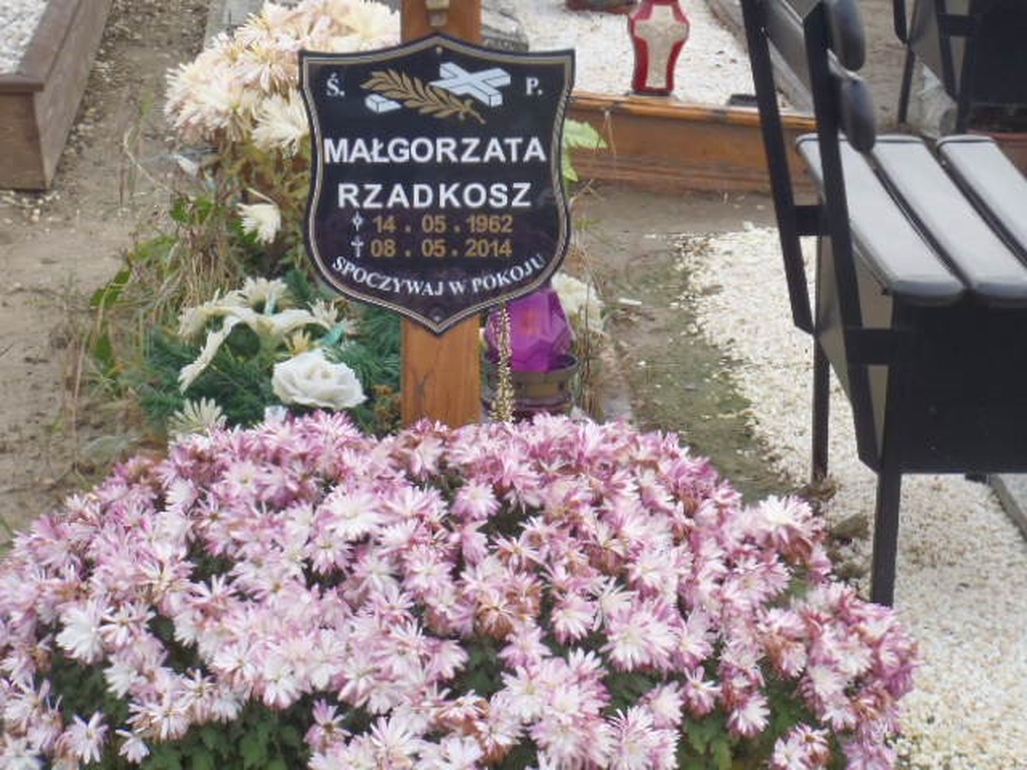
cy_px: 385
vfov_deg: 14.5
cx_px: 514
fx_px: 3026
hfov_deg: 19.3
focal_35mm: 102
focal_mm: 18.2
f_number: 5.1
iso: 160
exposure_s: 1/100
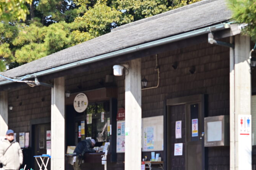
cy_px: 122
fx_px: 1144
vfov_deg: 8.5
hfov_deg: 12.8
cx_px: 107
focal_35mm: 161
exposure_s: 1/320
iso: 100
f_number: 2.5
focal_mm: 105
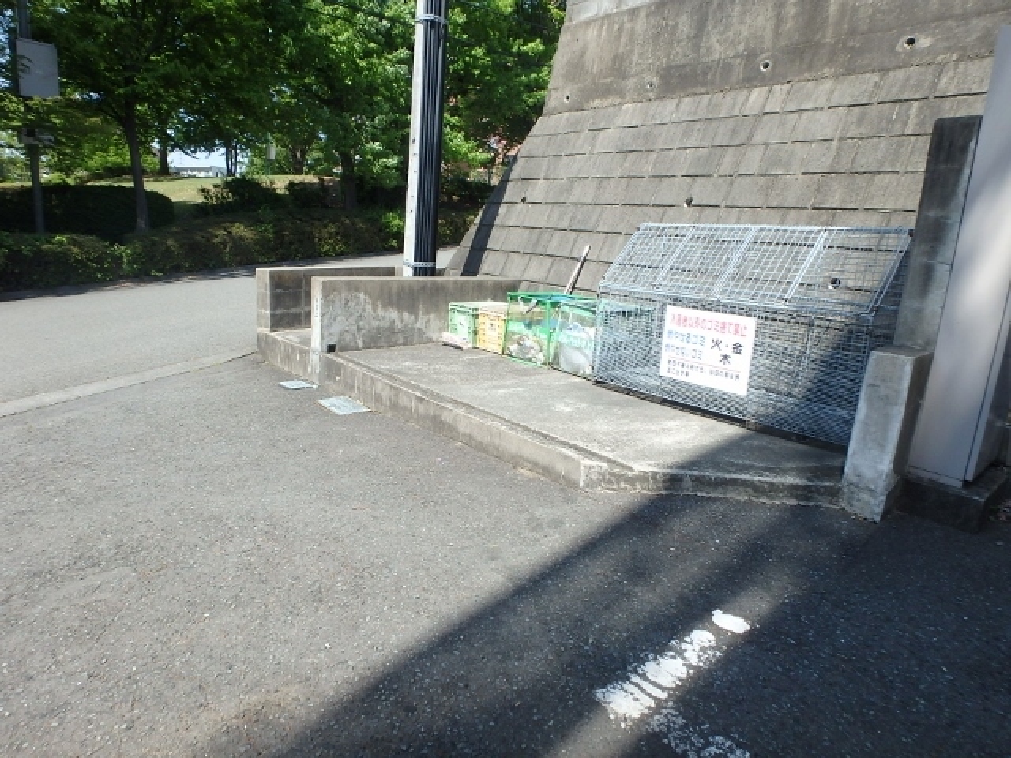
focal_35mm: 21
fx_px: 613
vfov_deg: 63.4
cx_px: 506
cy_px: 379
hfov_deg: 79.0
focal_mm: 3.7
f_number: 3.5
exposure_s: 1/640
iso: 125
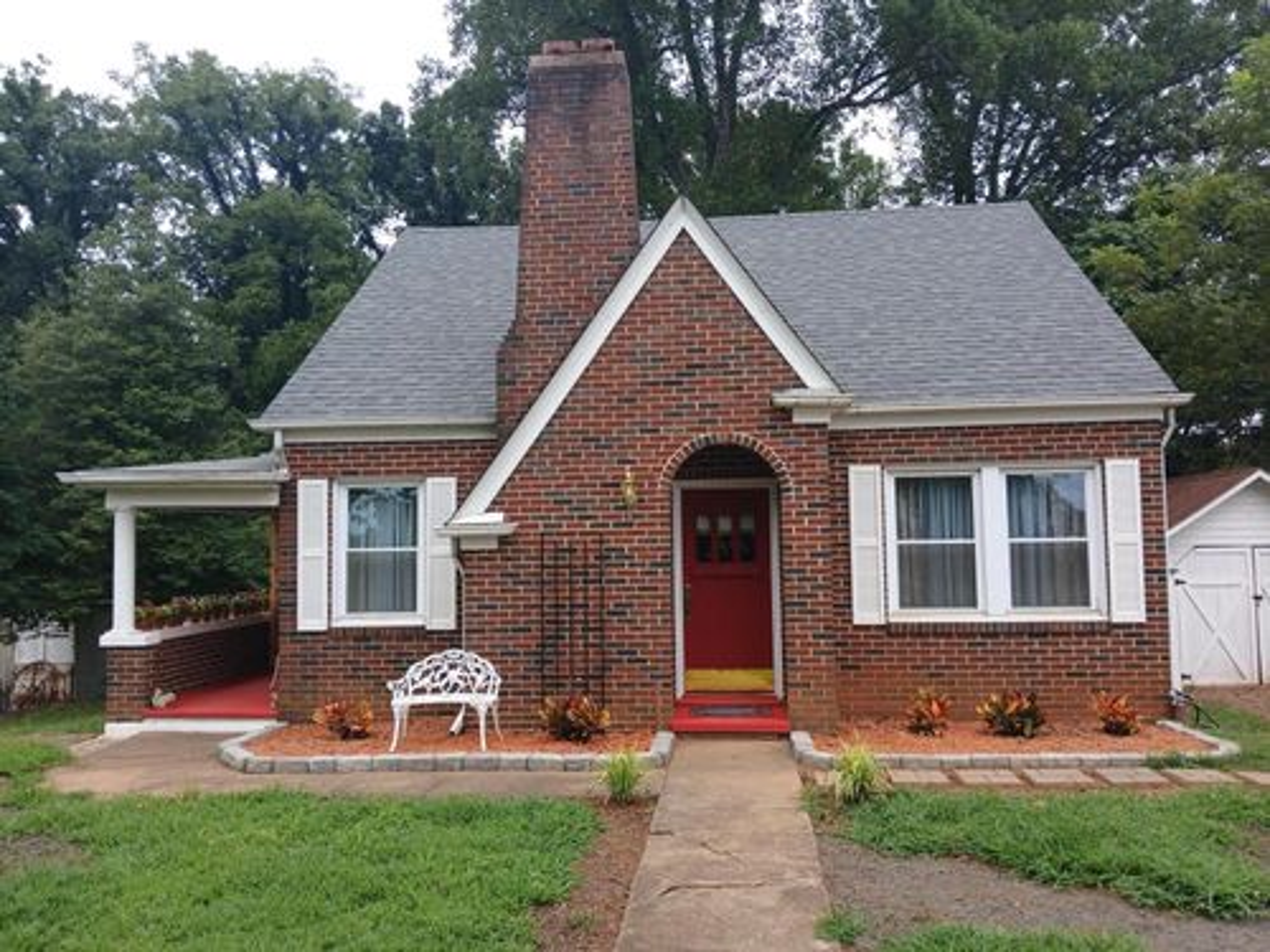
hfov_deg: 67.3
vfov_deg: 53.1
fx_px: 954
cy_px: 476
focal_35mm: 26
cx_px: 635
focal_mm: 3.98
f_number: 1.8
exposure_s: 1/212
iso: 20
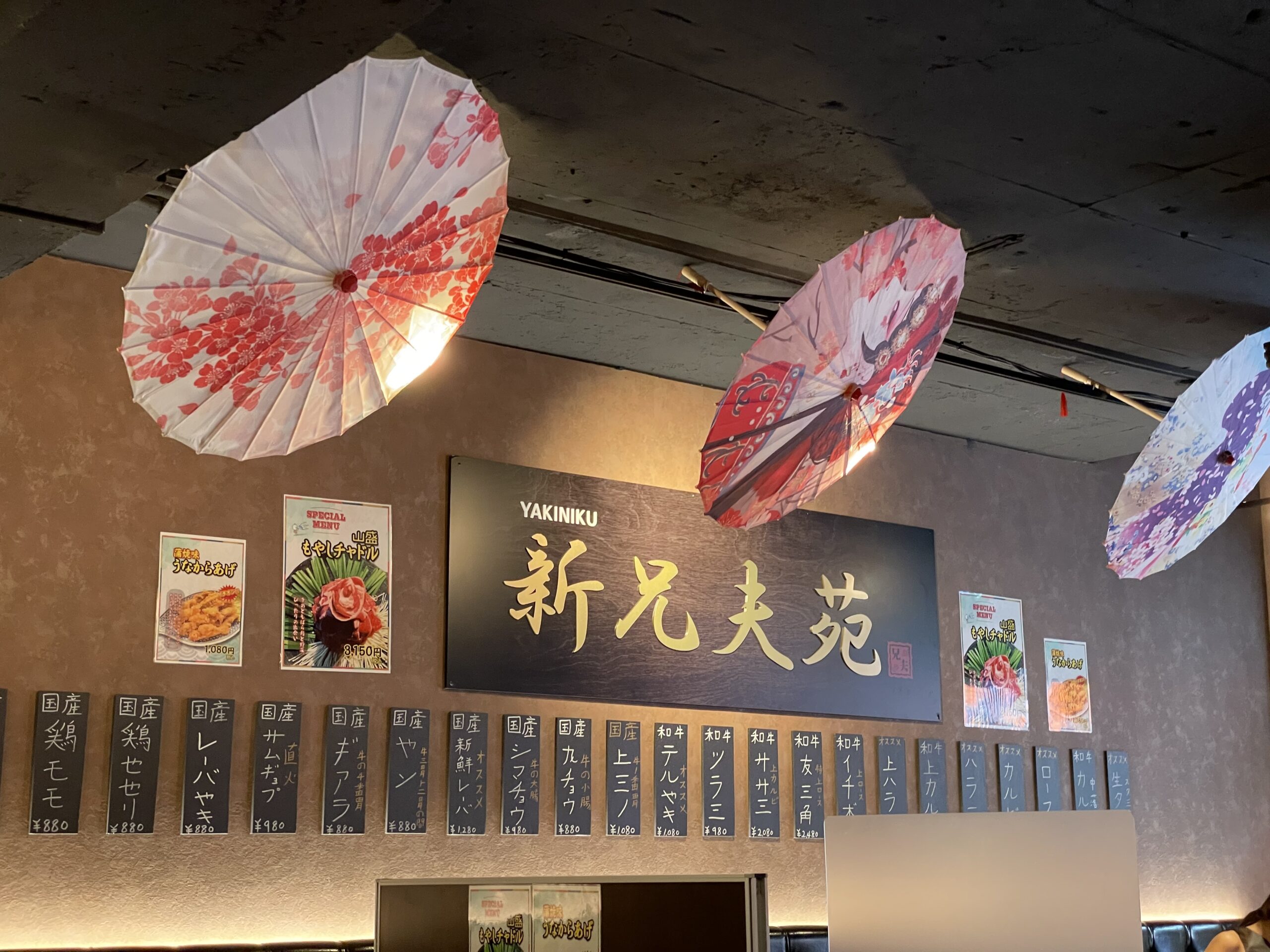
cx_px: 635
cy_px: 476
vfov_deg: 28.0
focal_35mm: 52
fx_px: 1908
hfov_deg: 36.8
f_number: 2
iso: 500
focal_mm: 6
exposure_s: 1/50
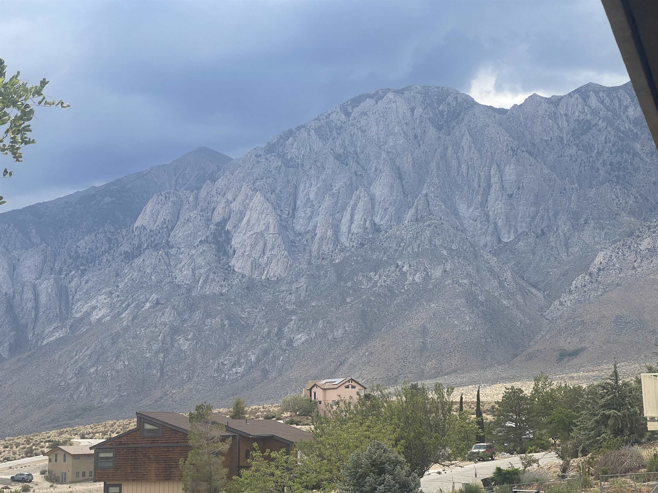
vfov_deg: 22.9
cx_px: 329
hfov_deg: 30.3
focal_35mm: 64
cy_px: 246
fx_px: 1217
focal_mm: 7.5
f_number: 2.2
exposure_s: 1/881
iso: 20
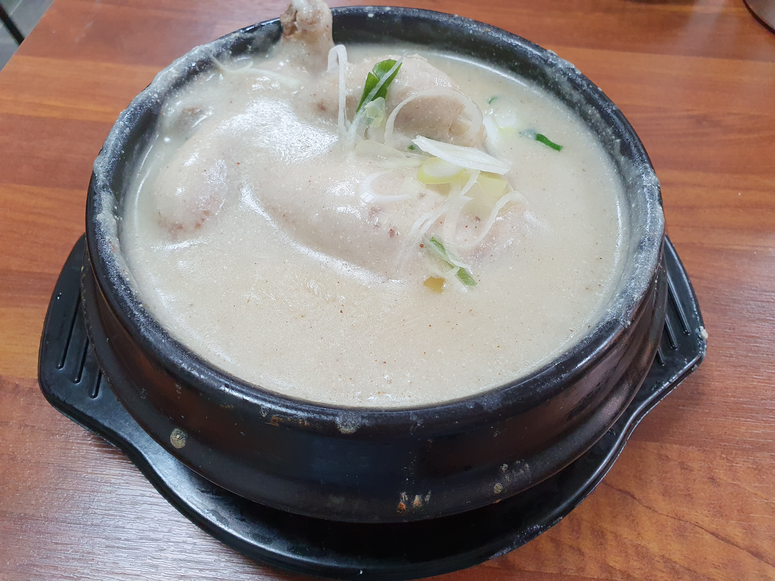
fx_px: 582
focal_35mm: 26
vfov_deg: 53.1
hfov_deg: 67.3
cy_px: 290
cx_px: 388
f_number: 2.4
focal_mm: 4.32
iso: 200
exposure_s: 1/120
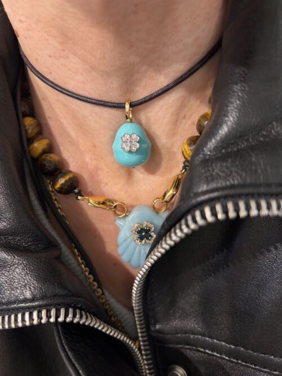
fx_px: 283
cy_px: 188
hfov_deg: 53.0
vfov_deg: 67.3
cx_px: 141
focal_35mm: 26
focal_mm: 5.96
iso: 250
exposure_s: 1/50
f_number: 1.6
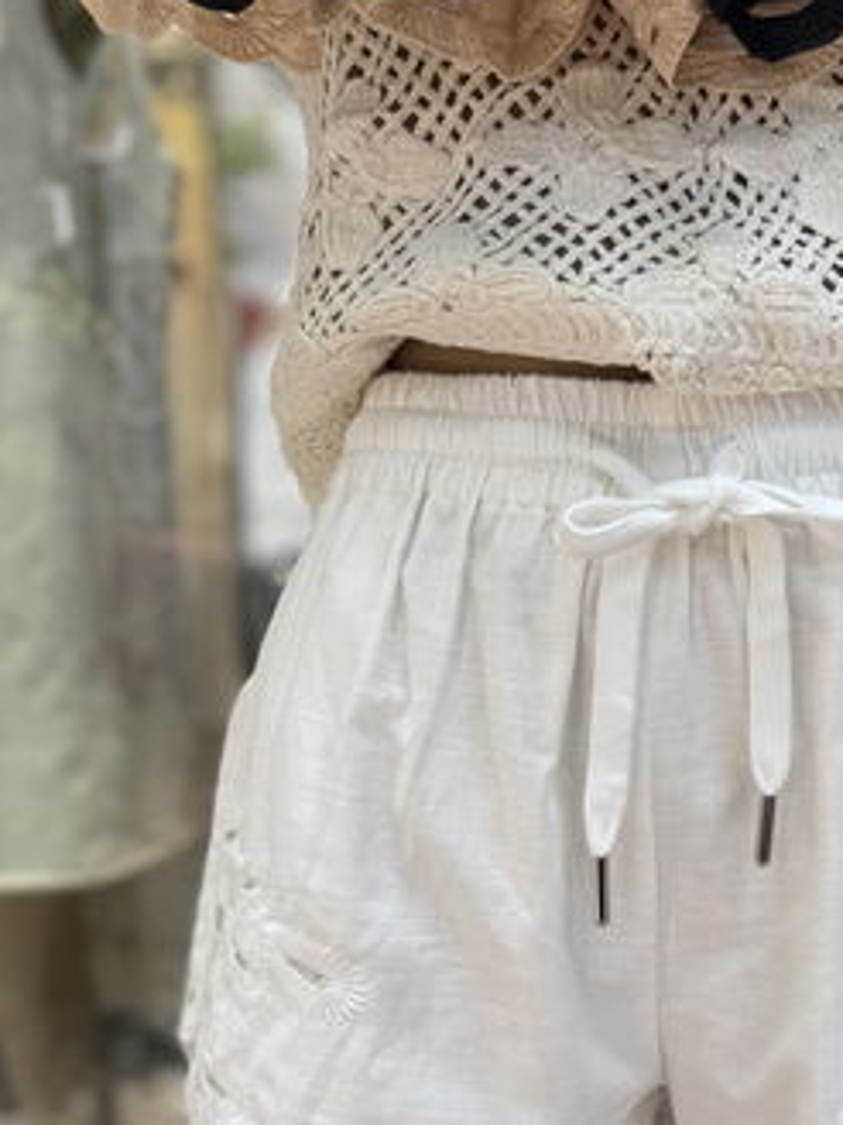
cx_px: 682
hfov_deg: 35.6
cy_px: 787
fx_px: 1266
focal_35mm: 39
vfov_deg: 46.8
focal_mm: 6.76
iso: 80
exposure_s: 1/920
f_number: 1.78
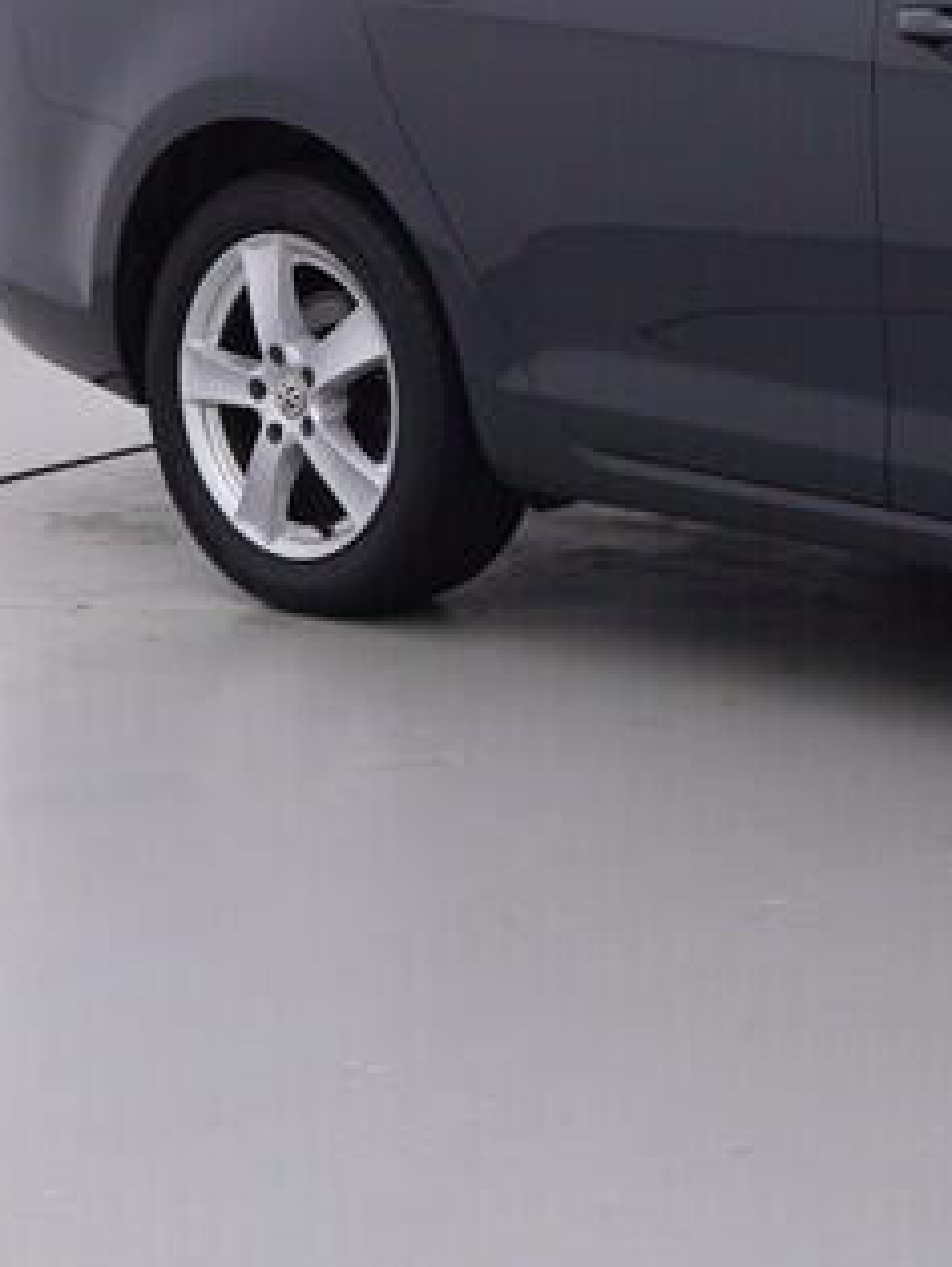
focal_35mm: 99
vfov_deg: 19.6
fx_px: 3633
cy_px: 291
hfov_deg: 14.1
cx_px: 1367
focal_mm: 15
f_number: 5
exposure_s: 1/80
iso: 200
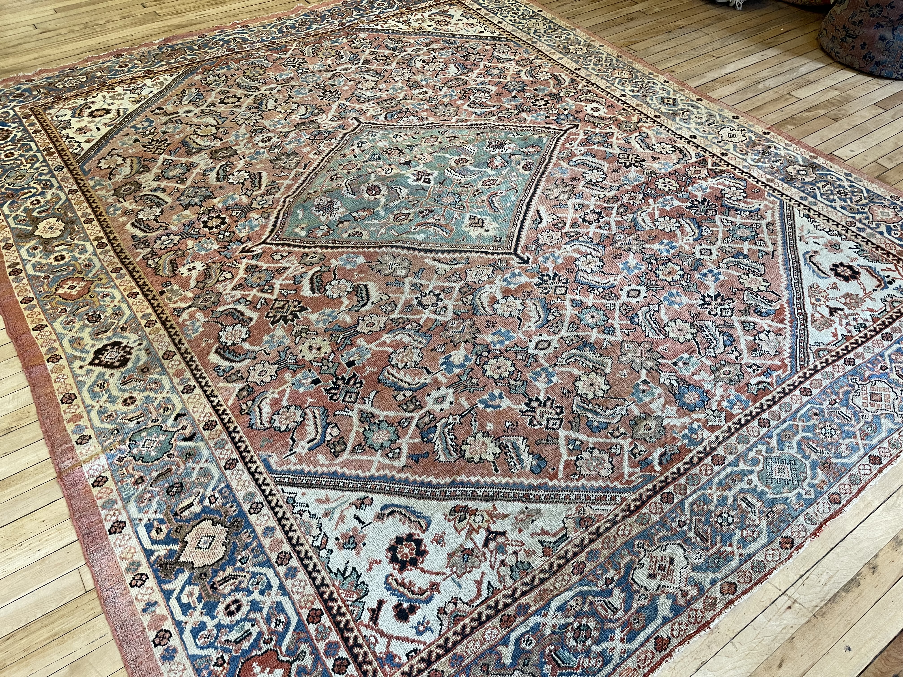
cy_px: 338
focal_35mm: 25
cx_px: 452
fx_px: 652
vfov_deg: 54.9
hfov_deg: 69.4
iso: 125
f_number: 1.6
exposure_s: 1/60
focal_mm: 5.1
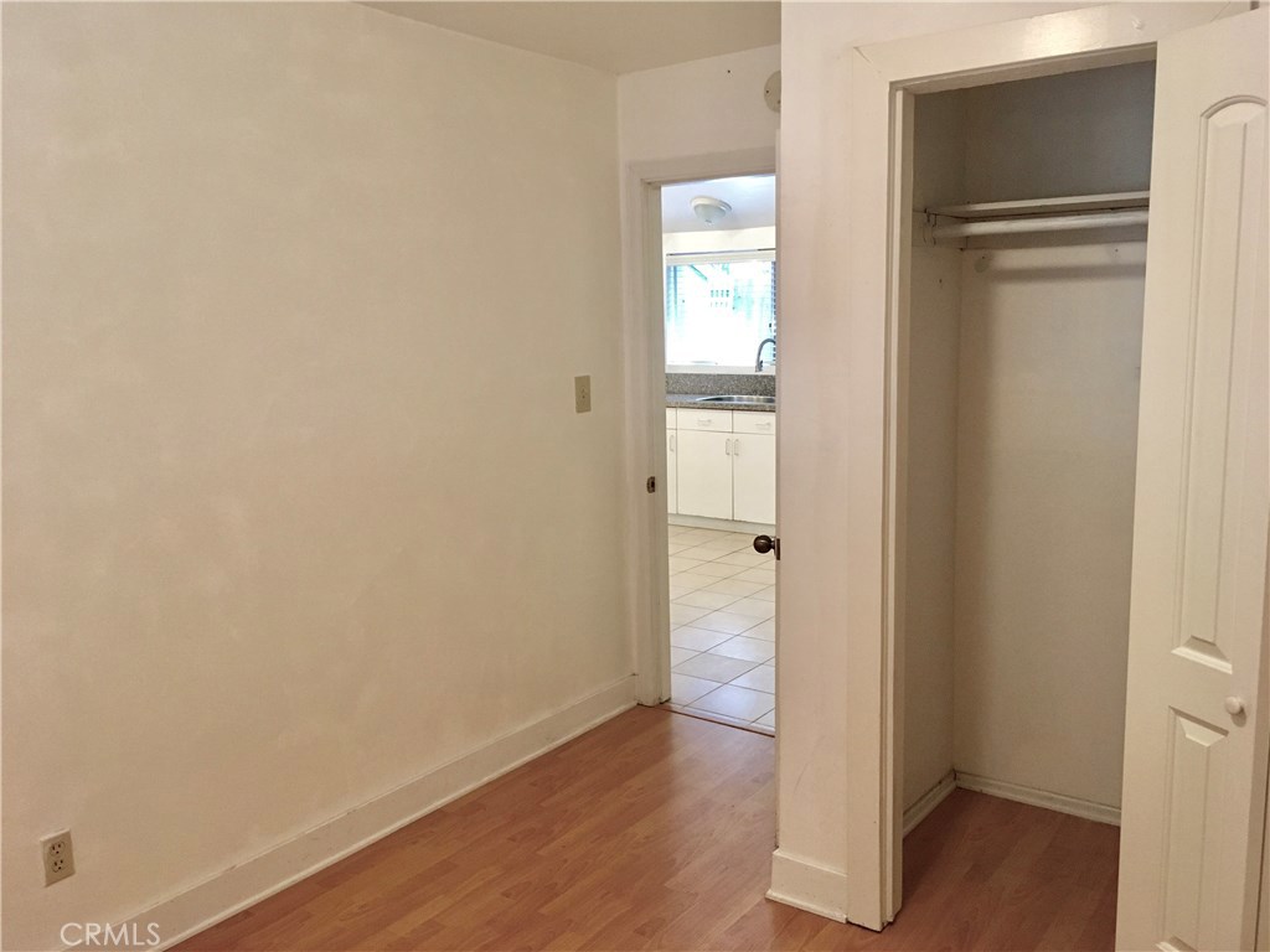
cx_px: 635
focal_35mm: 29
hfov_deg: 61.7
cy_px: 476
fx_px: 1064
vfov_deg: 48.2
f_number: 2.2
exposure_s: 1/30
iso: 125
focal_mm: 4.15
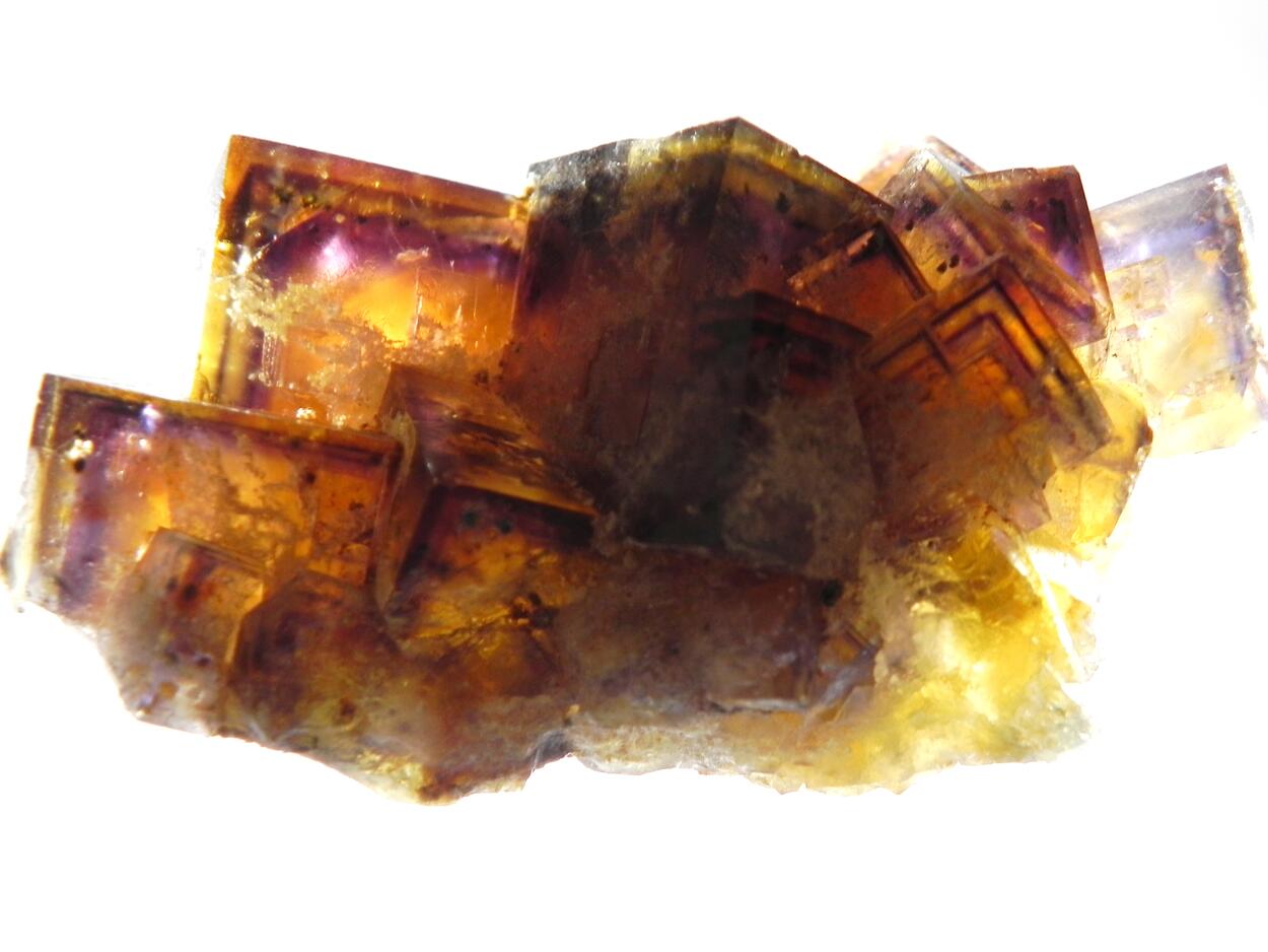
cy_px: 476
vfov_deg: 35.1
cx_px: 634
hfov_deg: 45.8
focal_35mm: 41
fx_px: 1502
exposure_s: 1/29.3
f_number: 3.2
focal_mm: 7.3
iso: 167
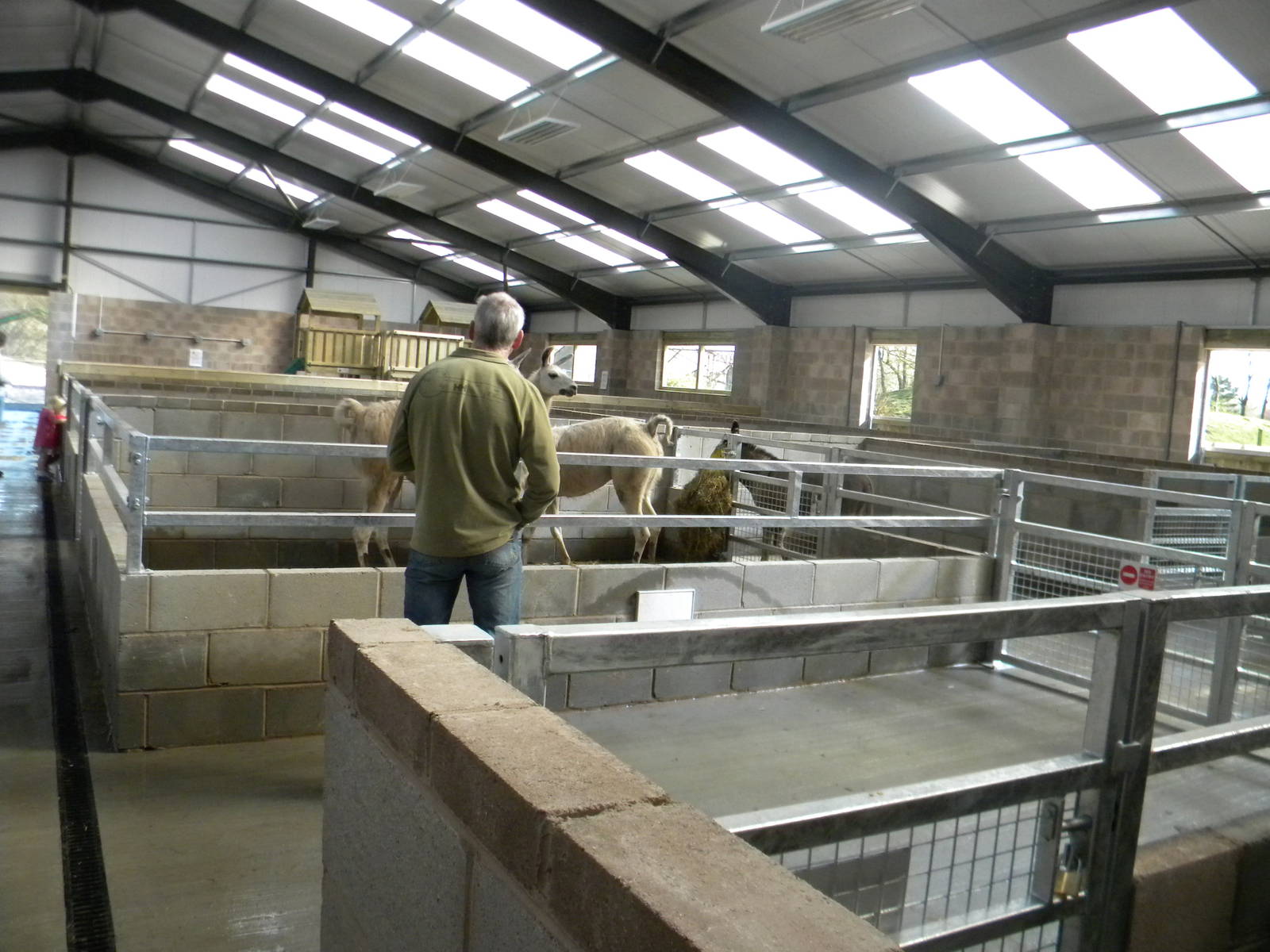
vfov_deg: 49.7
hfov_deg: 63.4
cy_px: 476
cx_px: 635
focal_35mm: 28
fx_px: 1027
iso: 400
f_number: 3.5
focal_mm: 5
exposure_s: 1/483
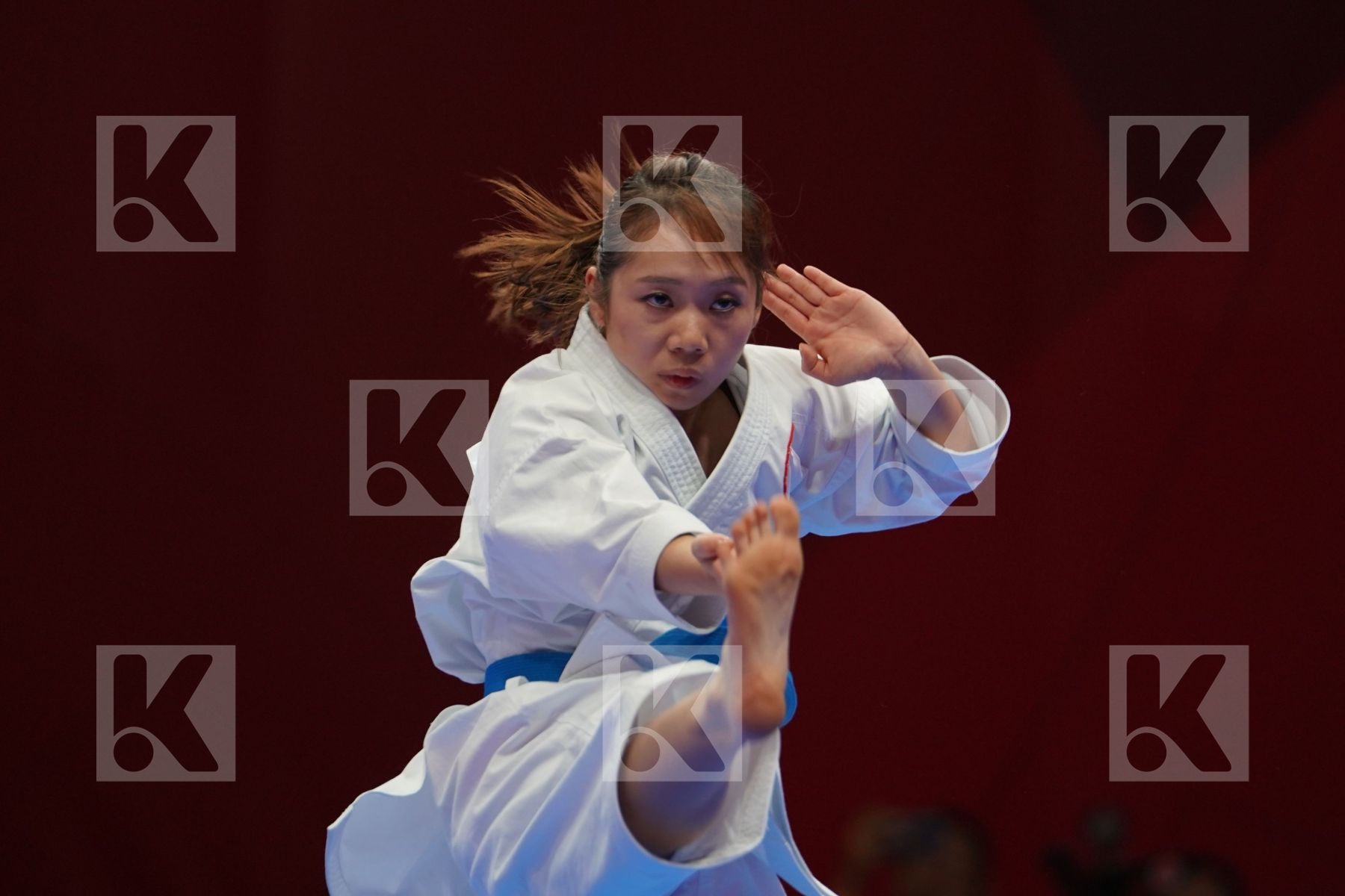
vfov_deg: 3.3
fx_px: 15690
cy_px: 448
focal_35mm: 420
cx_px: 672
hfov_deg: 4.9
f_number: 4
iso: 1000
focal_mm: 280
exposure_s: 1/500
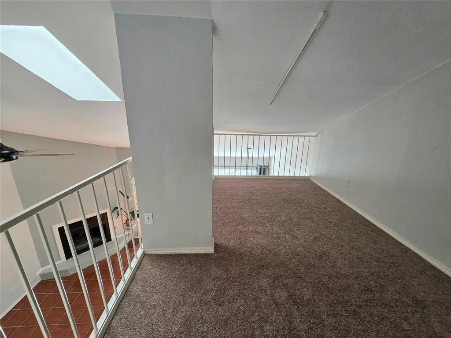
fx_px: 169
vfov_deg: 89.9
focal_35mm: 13
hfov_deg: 106.2
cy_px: 169
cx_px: 226
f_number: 2.2
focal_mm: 2.2
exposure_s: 1/120
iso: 125
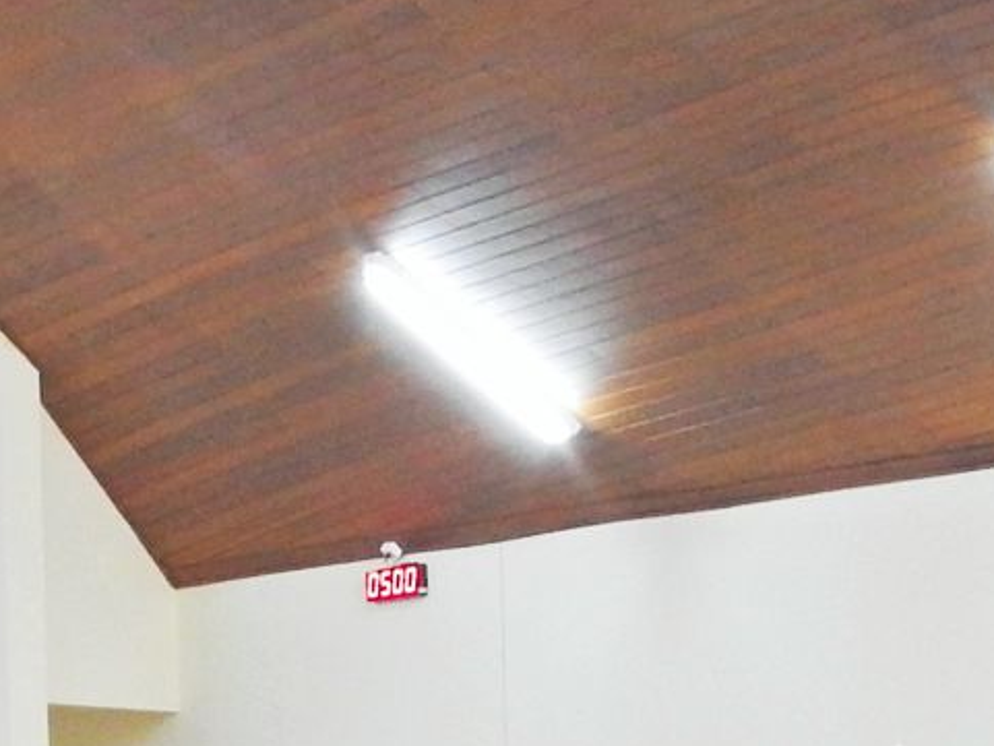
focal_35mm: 172
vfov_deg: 8.4
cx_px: 587
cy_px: 1248
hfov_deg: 11.5
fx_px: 4940
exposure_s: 1/15
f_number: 4.2
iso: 400
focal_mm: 6.3
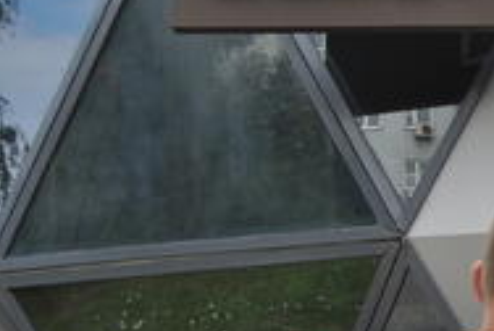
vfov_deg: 7.7
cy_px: 171
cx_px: 836
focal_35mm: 179
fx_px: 2456
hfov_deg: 10.9
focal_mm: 35
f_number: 6.3
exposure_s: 1/160
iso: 100
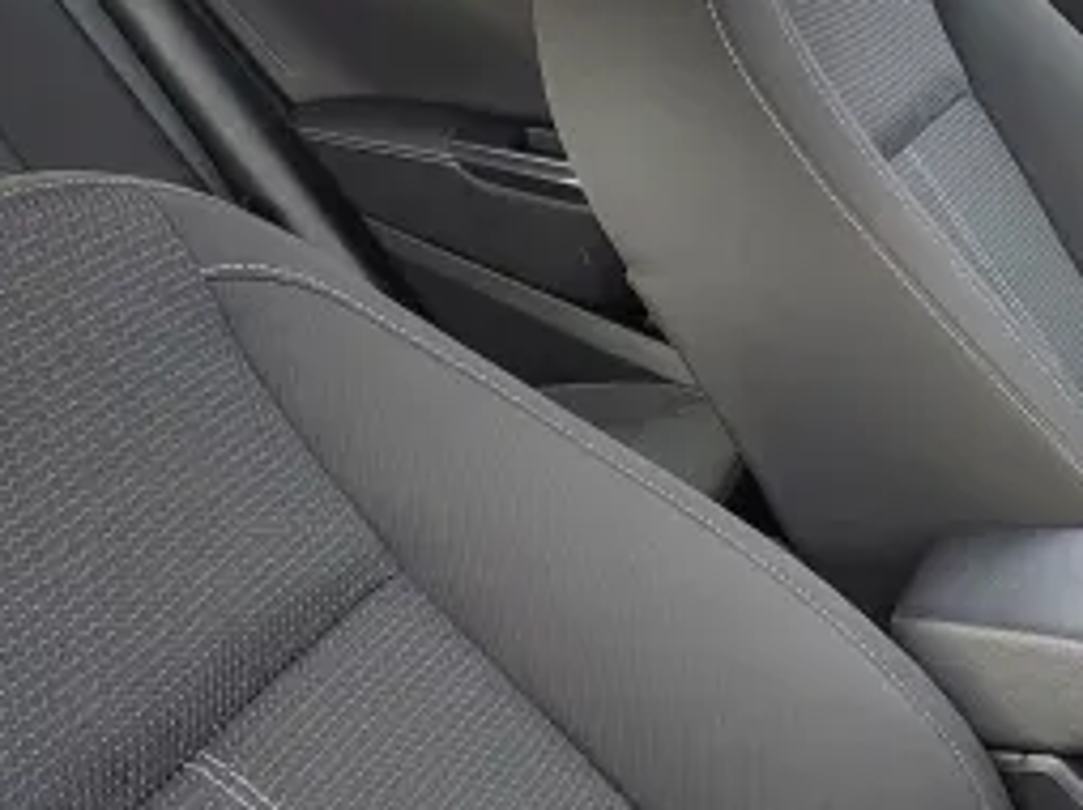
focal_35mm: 58
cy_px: 708
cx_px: 1275
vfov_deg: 24.6
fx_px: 1813
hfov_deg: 29.1
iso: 152
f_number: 1.8
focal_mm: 5.56
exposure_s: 1/100
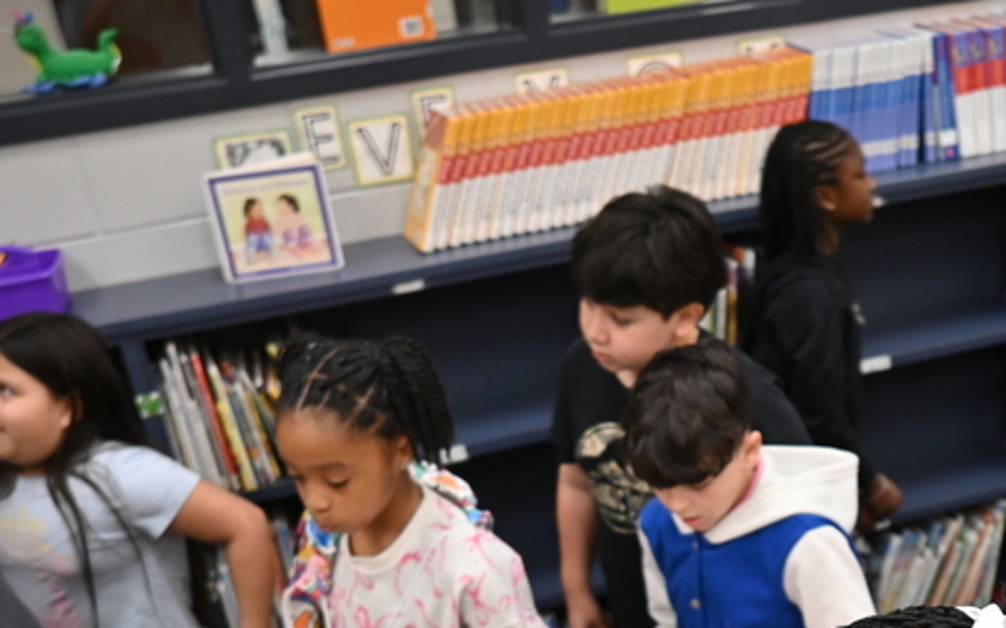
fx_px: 1374
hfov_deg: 39.3
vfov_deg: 24.2
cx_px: 731
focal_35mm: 50
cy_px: 672
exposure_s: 1/125
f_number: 1.7
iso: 320
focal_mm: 15
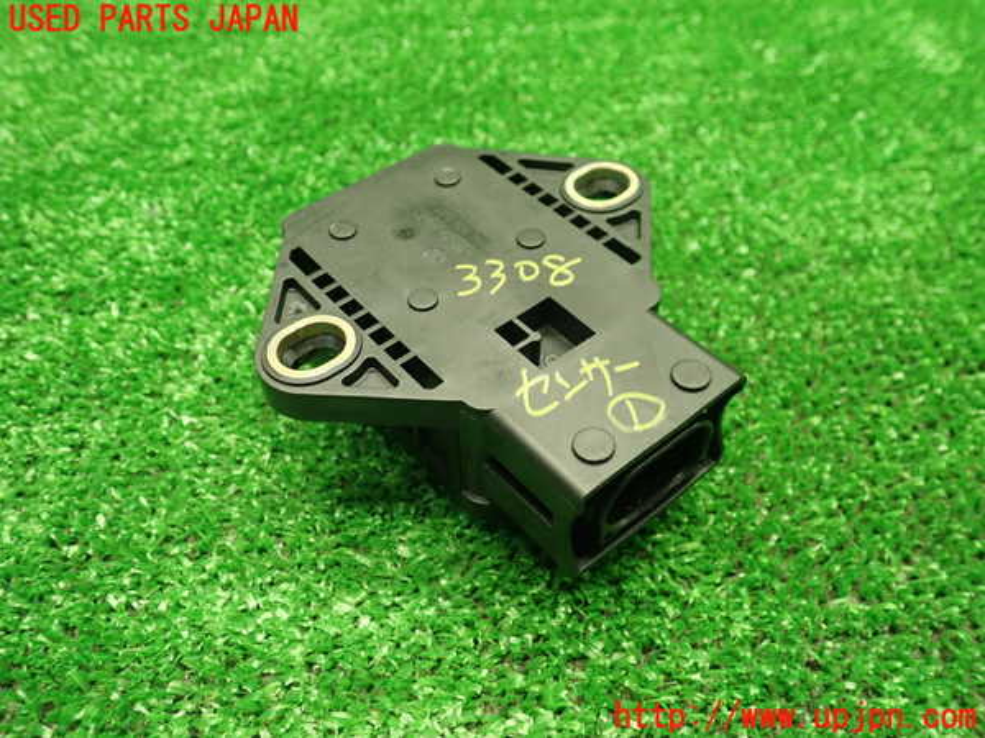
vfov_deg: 46.8
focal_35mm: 30
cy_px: 369
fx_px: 854
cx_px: 492
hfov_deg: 60.0
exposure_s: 1/80
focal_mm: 5.5
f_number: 2.3
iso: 800
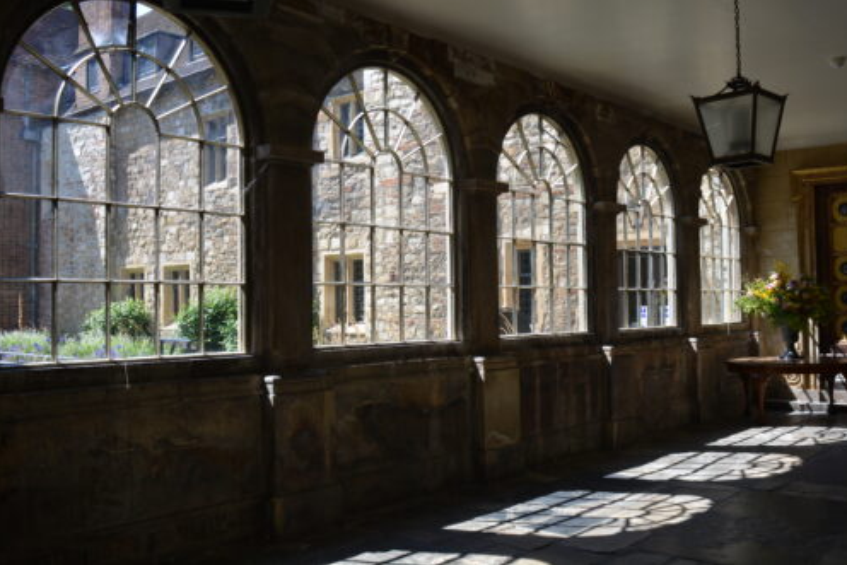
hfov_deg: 51.9
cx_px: 432
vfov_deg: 36.0
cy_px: 277
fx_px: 871
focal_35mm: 37
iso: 100
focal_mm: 24
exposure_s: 1/100
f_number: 8
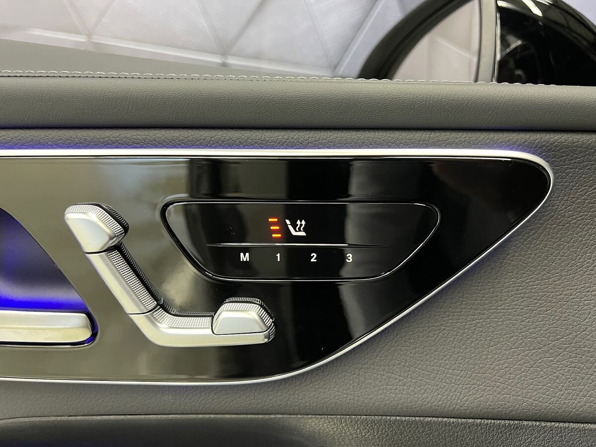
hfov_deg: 67.3
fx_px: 448
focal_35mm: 26
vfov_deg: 53.1
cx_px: 298
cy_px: 224
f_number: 1.5
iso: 500
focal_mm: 5.7
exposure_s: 1/50
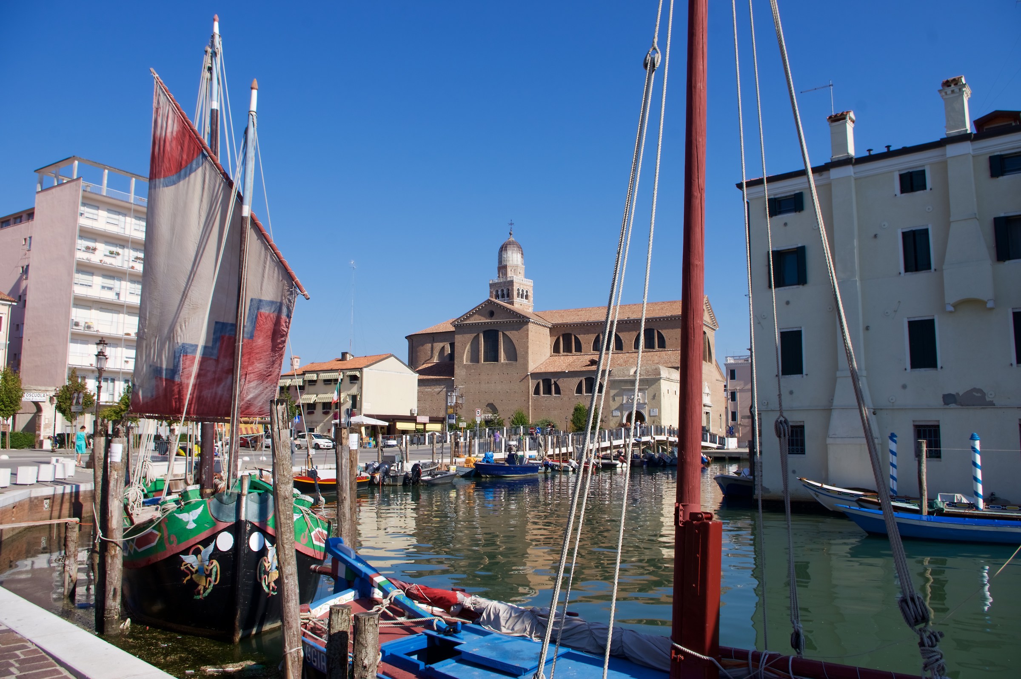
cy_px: 340
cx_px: 510
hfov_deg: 67.4
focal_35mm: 27
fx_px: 765
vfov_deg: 47.8
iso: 100
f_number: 11
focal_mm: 18
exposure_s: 1/125
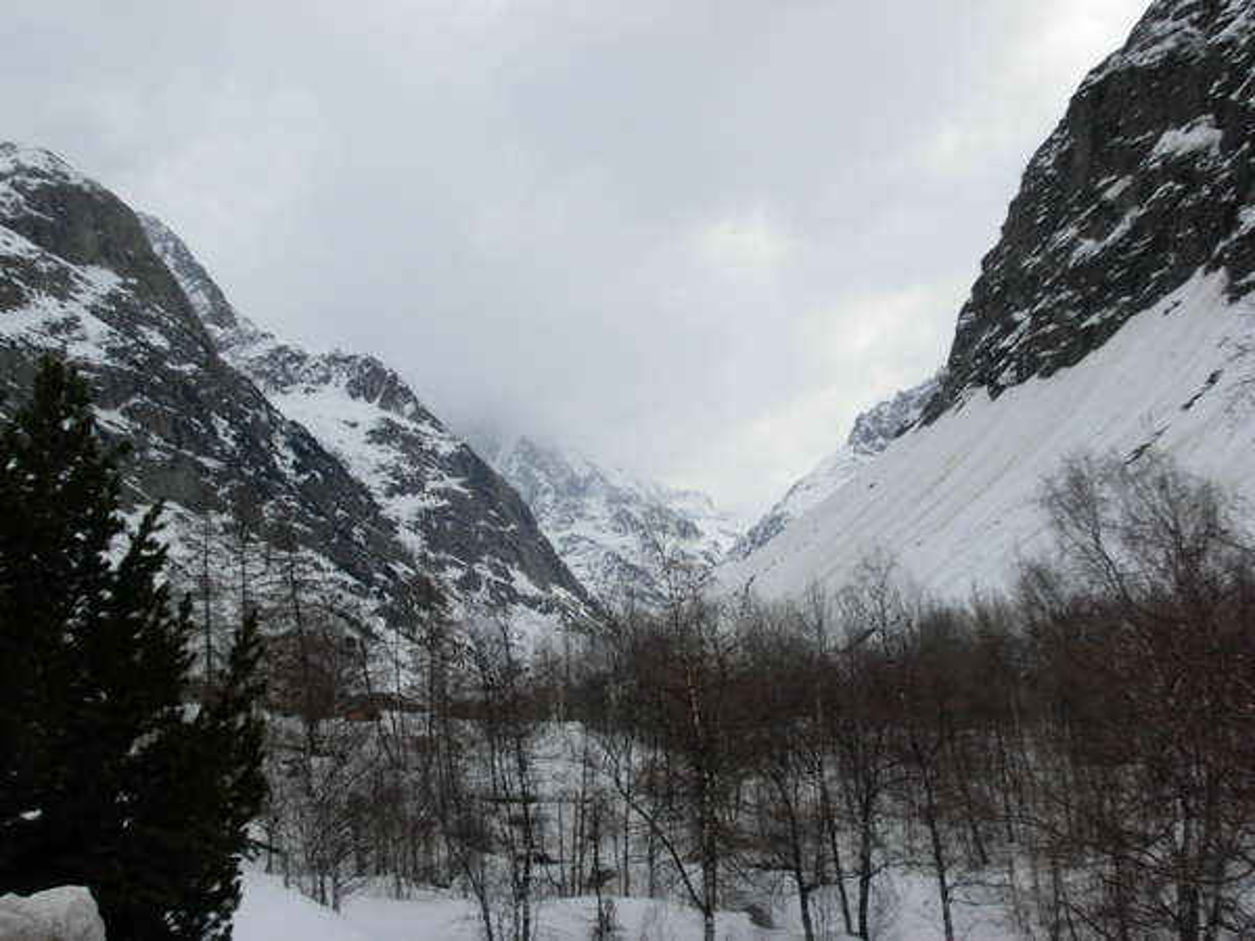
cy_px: 470
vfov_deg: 37.7
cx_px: 628
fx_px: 1378
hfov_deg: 49.0
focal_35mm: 38
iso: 79
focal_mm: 6.3
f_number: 4.9
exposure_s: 1/1024
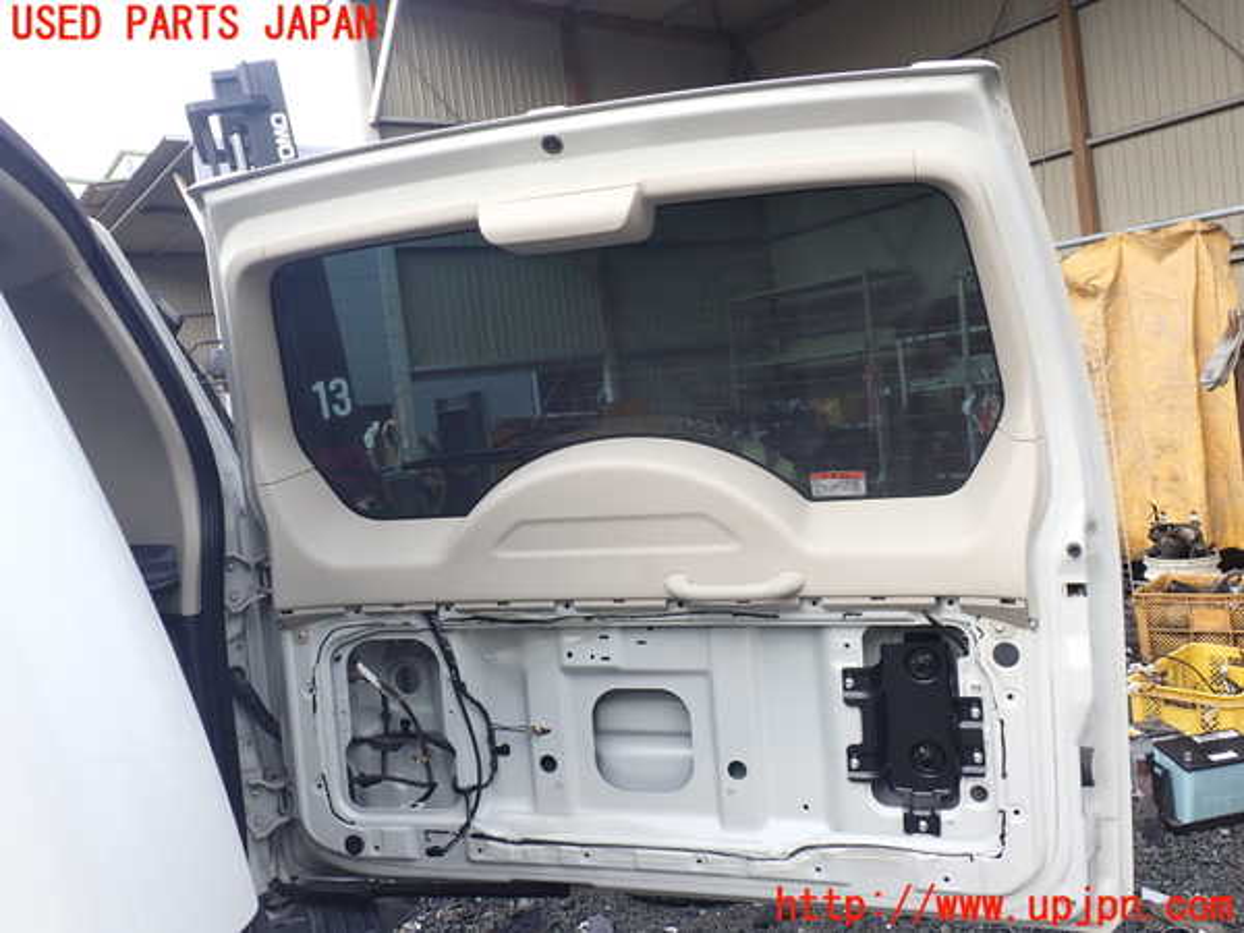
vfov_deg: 46.8
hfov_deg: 60.0
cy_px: 466
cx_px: 622
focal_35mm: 30
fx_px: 1078
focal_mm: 5.4
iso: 100
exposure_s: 1/160
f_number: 3.2
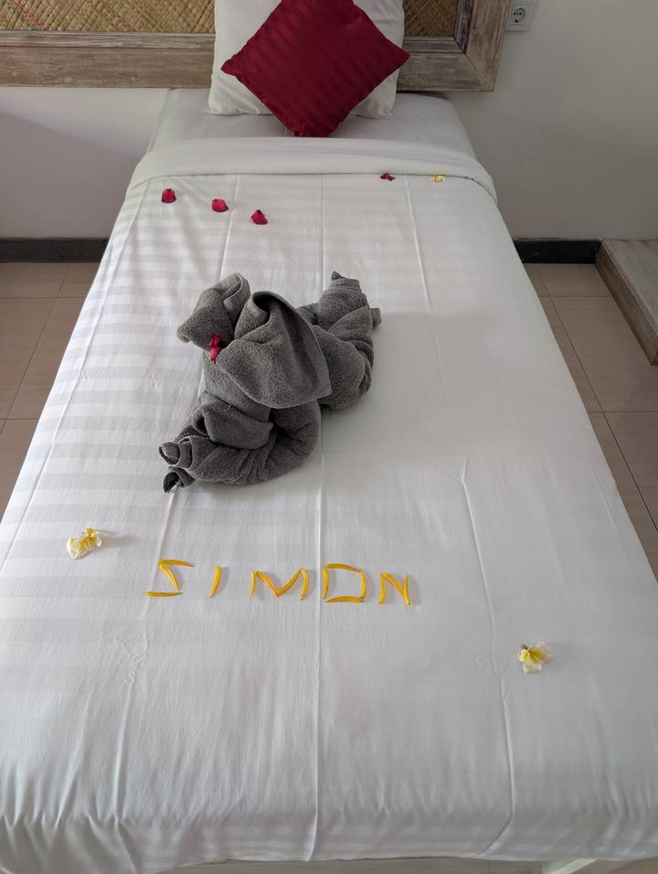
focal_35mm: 24
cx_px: 329
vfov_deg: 71.5
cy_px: 437
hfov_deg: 56.9
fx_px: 607
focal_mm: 6.9
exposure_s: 1/23.8
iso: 125
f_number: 1.68
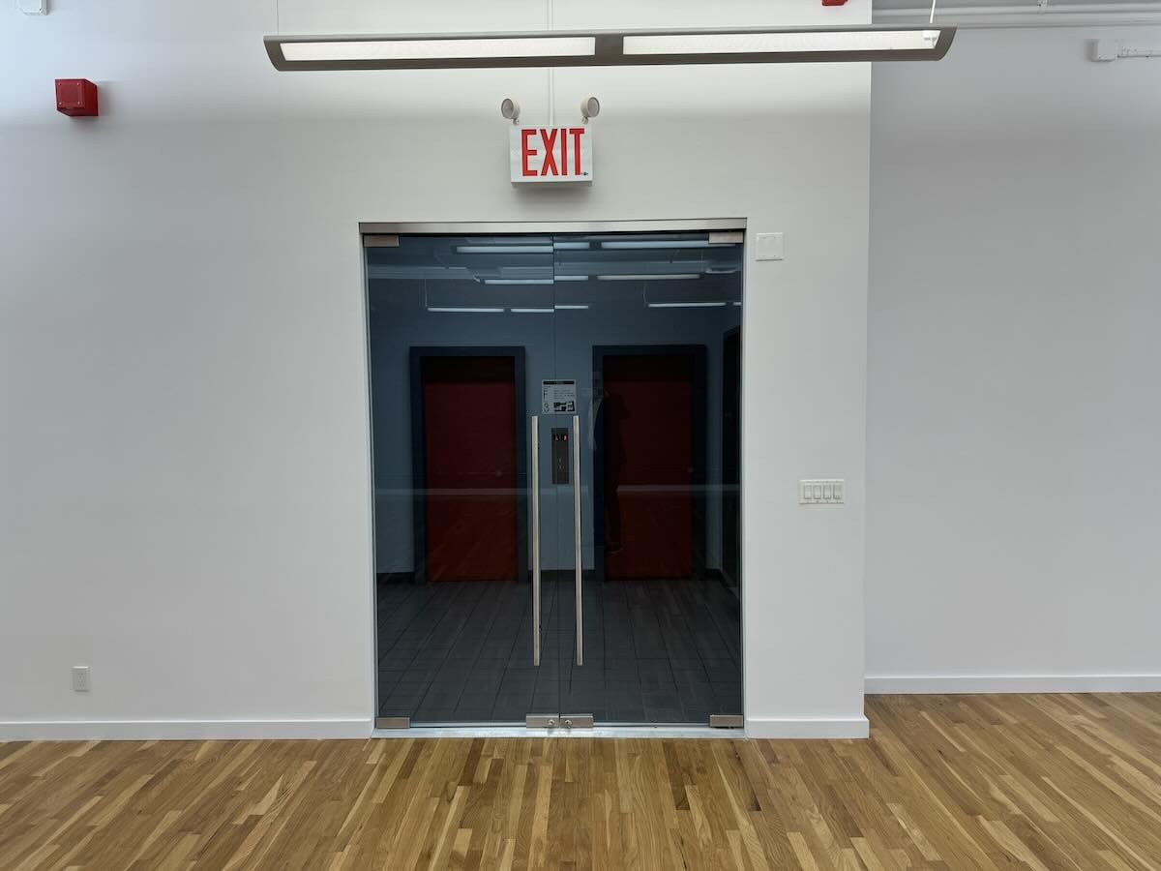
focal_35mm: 24
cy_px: 436
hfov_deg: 71.6
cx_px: 580
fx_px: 805
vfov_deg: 56.8
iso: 100
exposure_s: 1/120
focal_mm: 6.76
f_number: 1.78
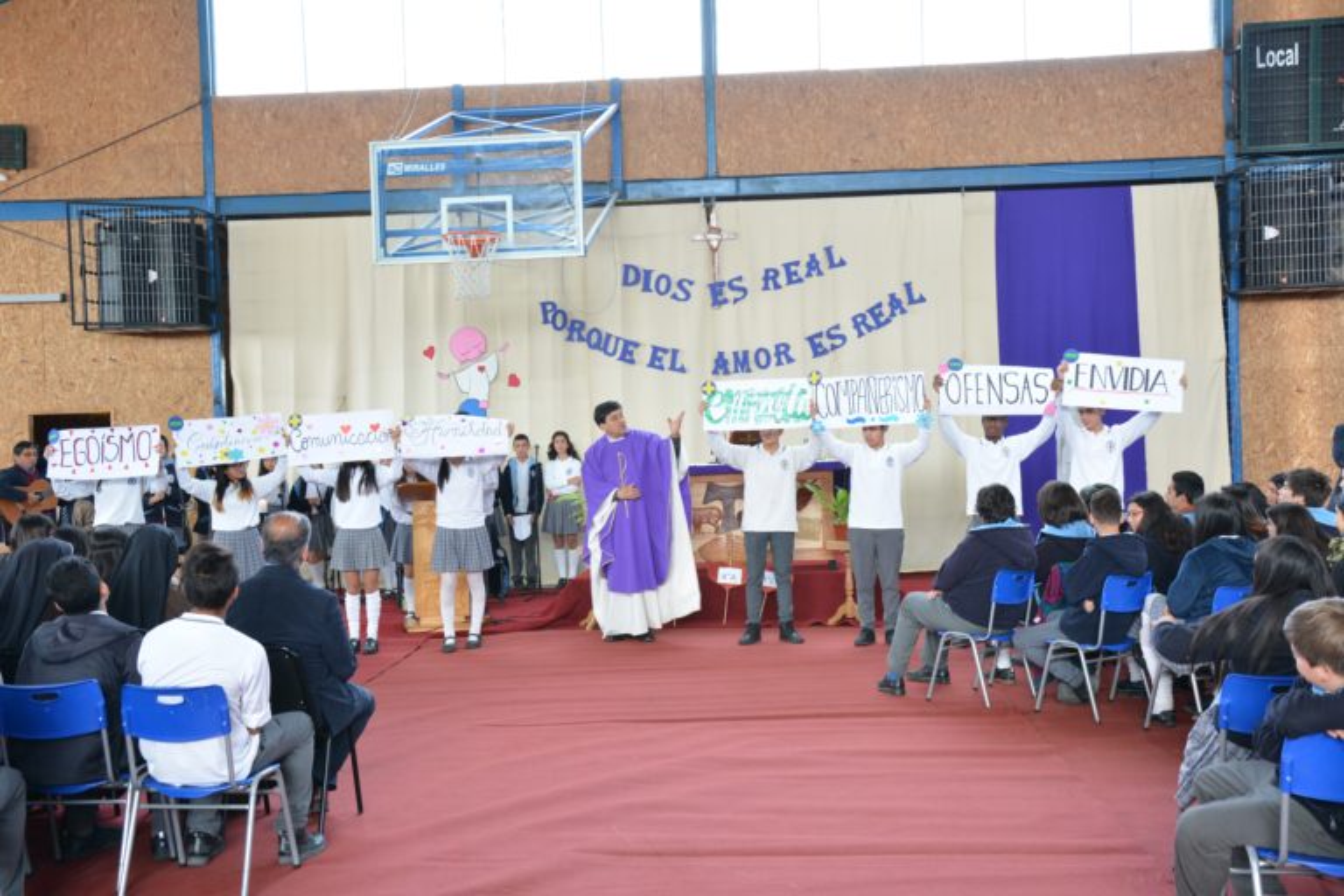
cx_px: 672
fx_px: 1400
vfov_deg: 35.5
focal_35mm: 38
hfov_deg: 51.3
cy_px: 448
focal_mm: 25
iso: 800
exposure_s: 1/40
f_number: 5.6
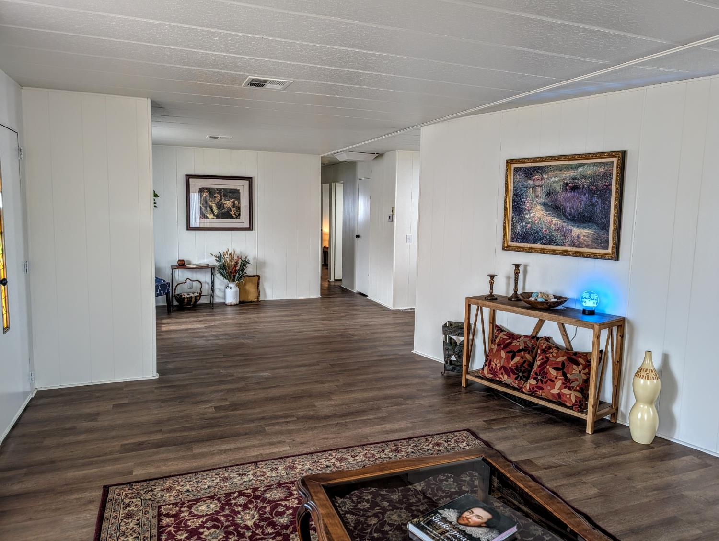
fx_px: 499
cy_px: 270
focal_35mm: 24
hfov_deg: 71.5
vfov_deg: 56.9
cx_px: 360
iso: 25
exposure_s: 1/60
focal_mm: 6.9
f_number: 1.68
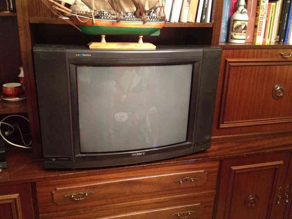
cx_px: 146
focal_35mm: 35
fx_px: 295
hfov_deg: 52.6
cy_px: 110
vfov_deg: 40.7
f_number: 2.4
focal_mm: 4.28
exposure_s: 1/15
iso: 800
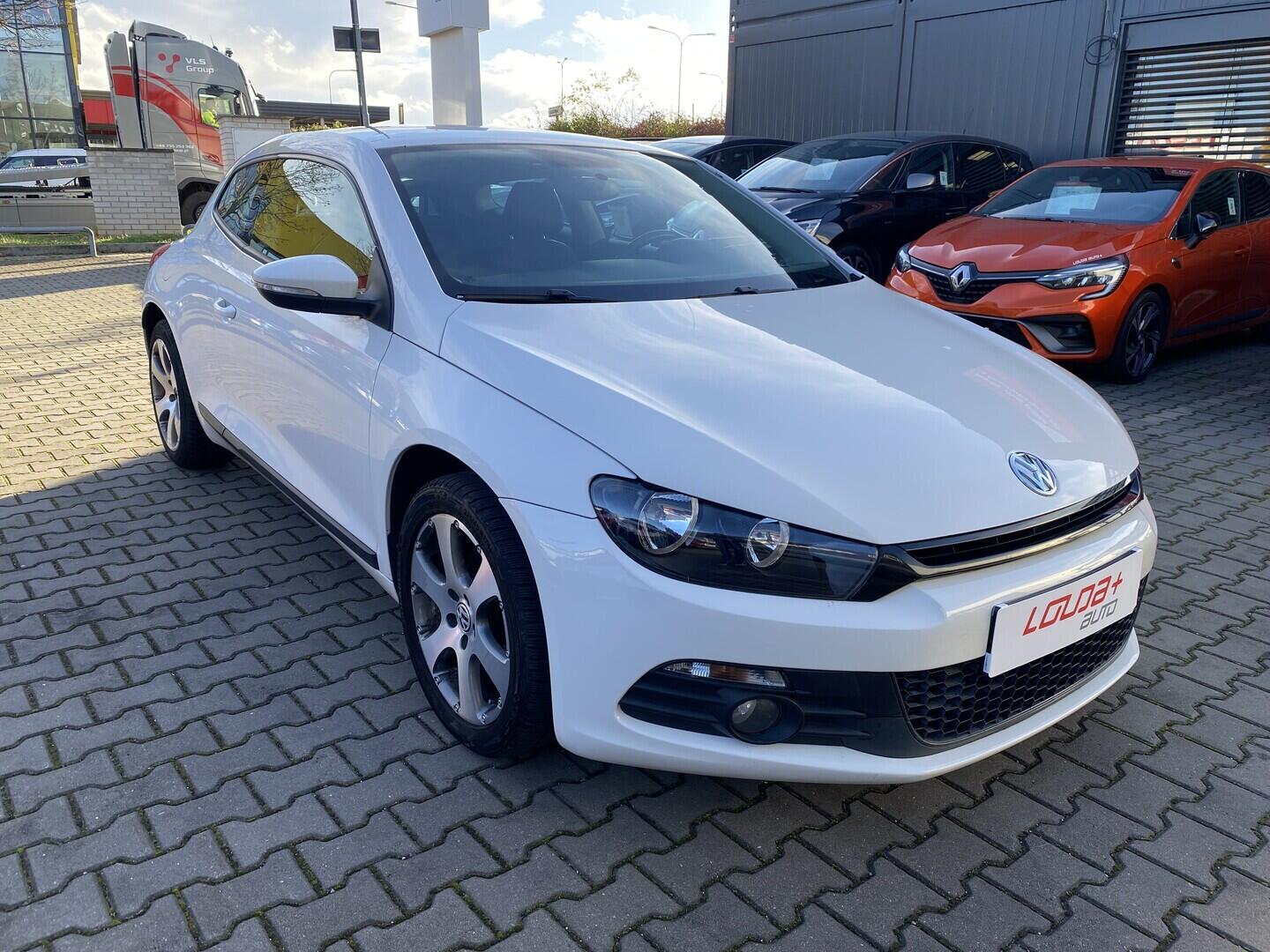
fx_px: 954
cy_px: 476
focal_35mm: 26
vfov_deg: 53.1
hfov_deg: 67.3
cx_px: 635
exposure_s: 1/616
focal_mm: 4.25
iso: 32
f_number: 1.8
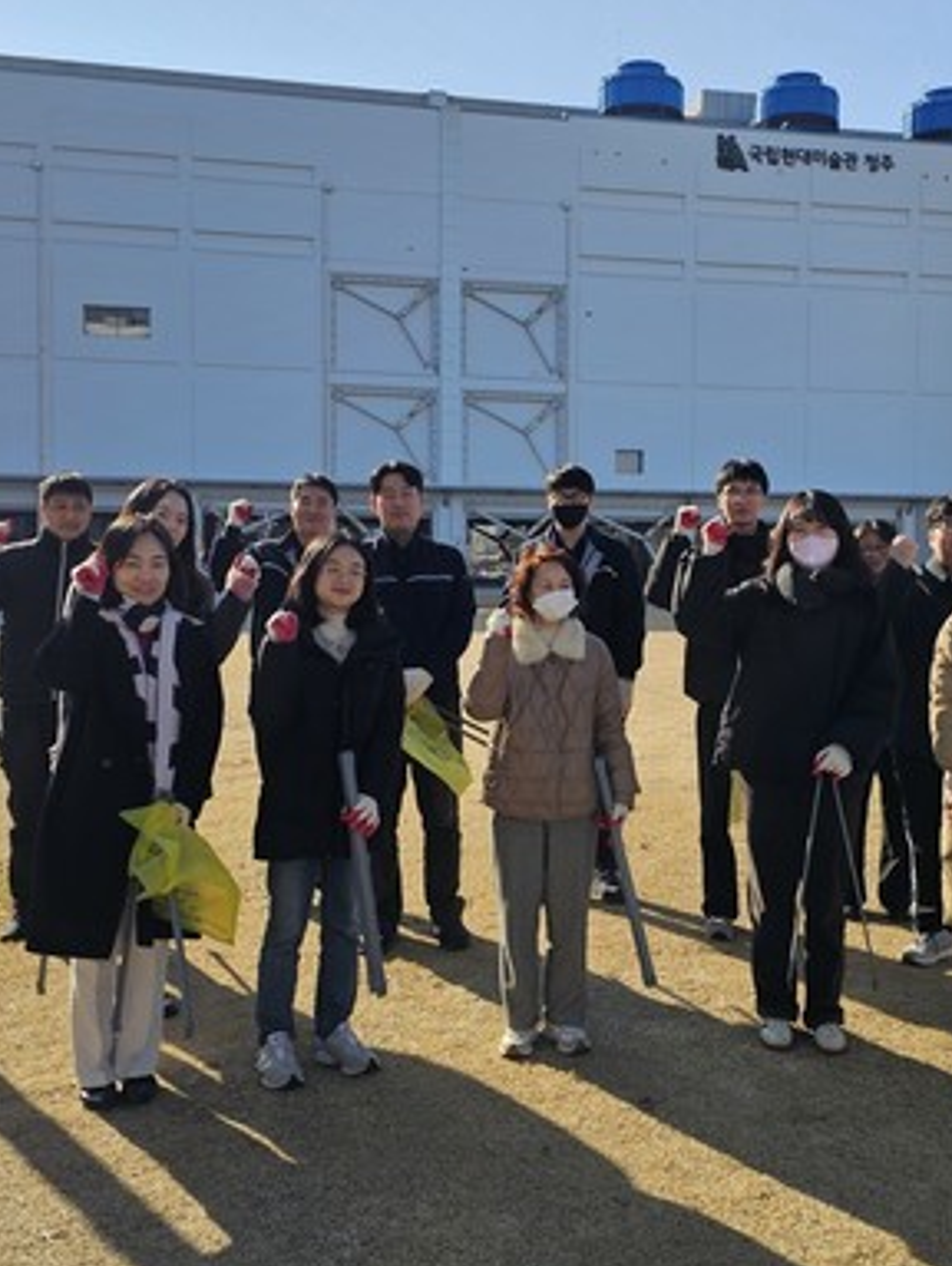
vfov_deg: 51.3
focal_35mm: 36
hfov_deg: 39.4
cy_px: 598
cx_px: 608
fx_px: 1318
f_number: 1.7
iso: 10
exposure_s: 1/562
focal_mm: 6.3
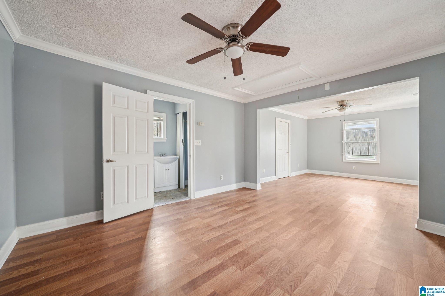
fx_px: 161
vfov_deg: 85.4
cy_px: 148
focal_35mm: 13
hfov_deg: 108.3
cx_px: 222
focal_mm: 13
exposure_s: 1/5
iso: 400
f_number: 8
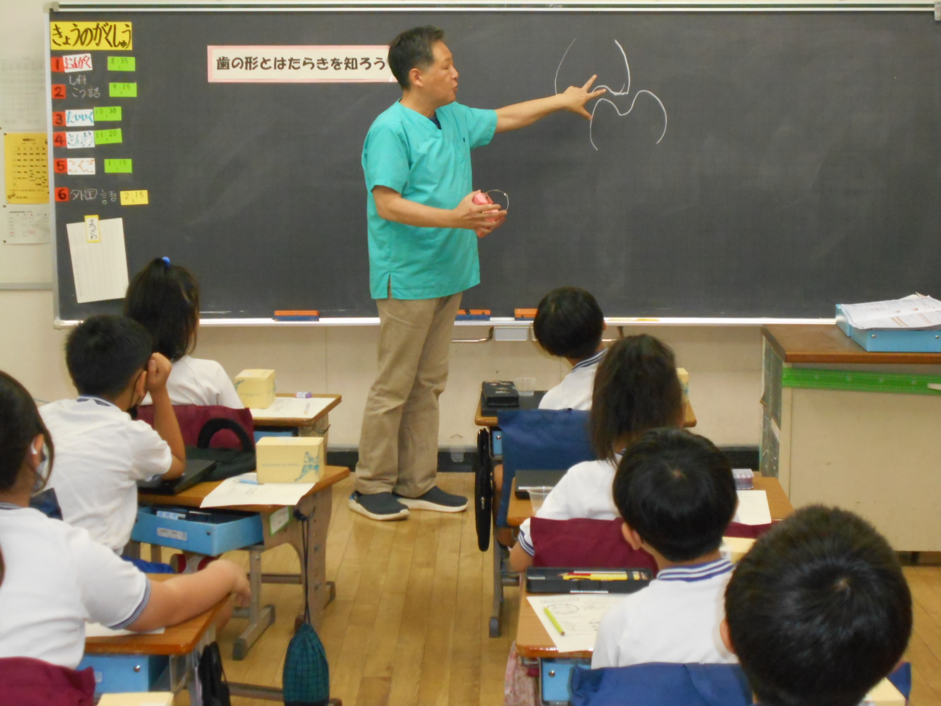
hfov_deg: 29.4
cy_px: 353
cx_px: 470
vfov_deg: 22.3
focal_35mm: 66
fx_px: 1794
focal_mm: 11.6
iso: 640
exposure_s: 1/60
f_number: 5.3
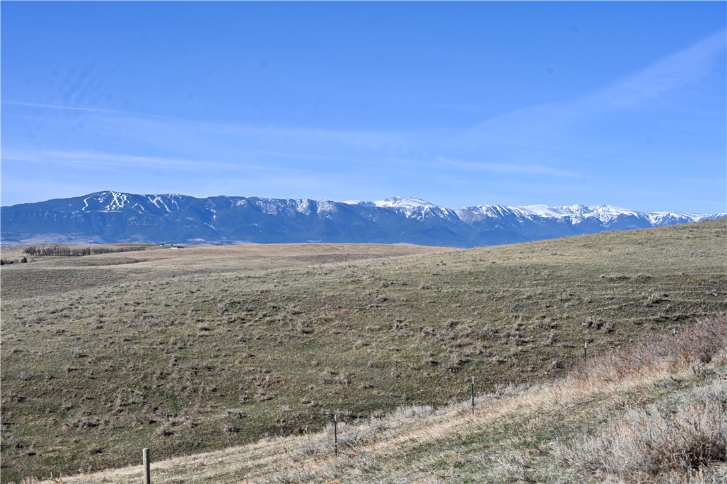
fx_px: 1111
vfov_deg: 24.6
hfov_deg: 36.2
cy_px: 242
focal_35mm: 55
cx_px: 364
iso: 100
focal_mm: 55
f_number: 8
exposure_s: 1/500
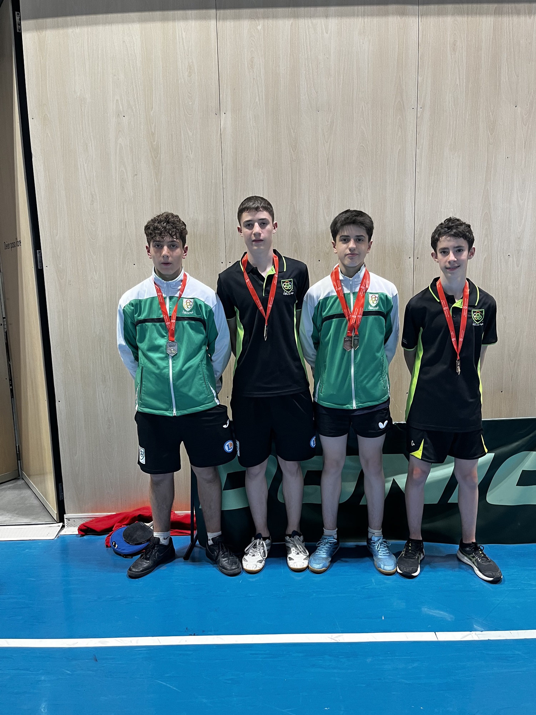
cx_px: 268
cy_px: 358
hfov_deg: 53.1
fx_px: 537
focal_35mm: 26
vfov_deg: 67.3
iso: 125
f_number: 1.6
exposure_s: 1/50
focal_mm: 5.1
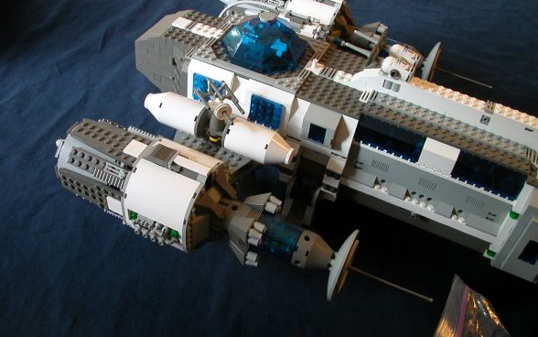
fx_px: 587
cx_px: 271
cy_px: 167
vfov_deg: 32.0
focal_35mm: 40
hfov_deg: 49.3
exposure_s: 1/29.3
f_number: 2.7
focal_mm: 5.6
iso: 100
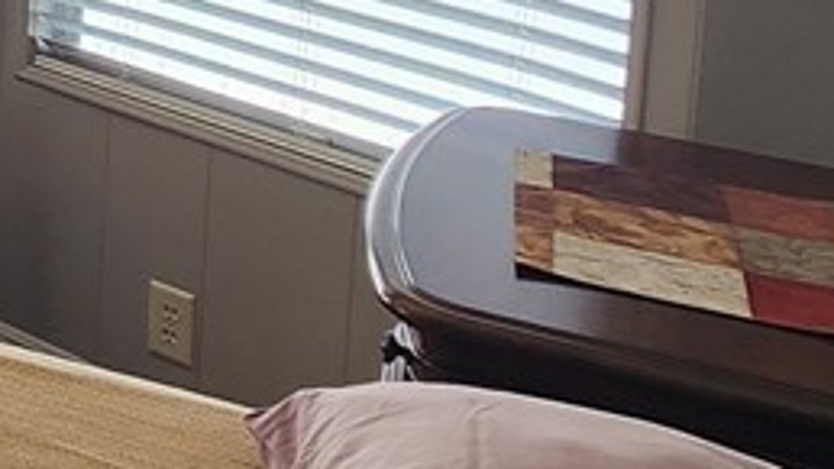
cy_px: -404
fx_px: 1946
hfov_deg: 15.7
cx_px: -1051
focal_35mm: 88
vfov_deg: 12.4
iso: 64
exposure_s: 1/60
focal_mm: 2.2
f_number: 2.2
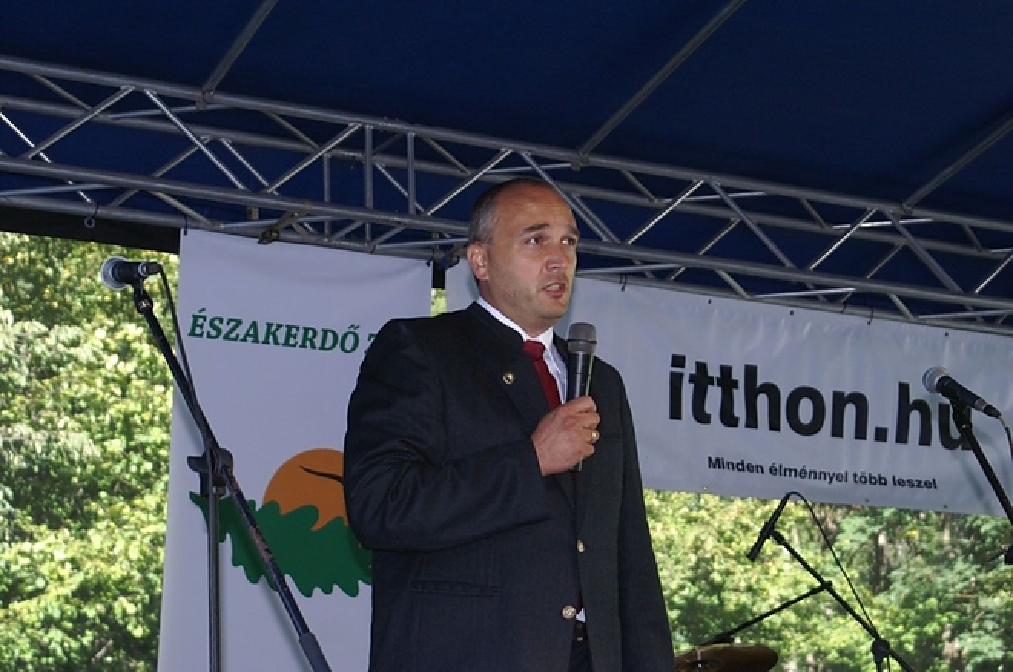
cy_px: 336
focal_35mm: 75
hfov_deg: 27.0
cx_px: 506
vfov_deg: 18.1
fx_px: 2107
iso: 400
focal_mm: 50
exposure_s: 1/100
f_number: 5.6
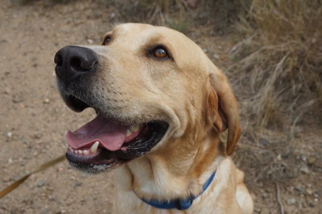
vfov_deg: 31.9
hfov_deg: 46.4
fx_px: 375
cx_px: 161
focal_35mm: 42
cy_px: 107
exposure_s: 1/125
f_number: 8
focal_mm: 28
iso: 100
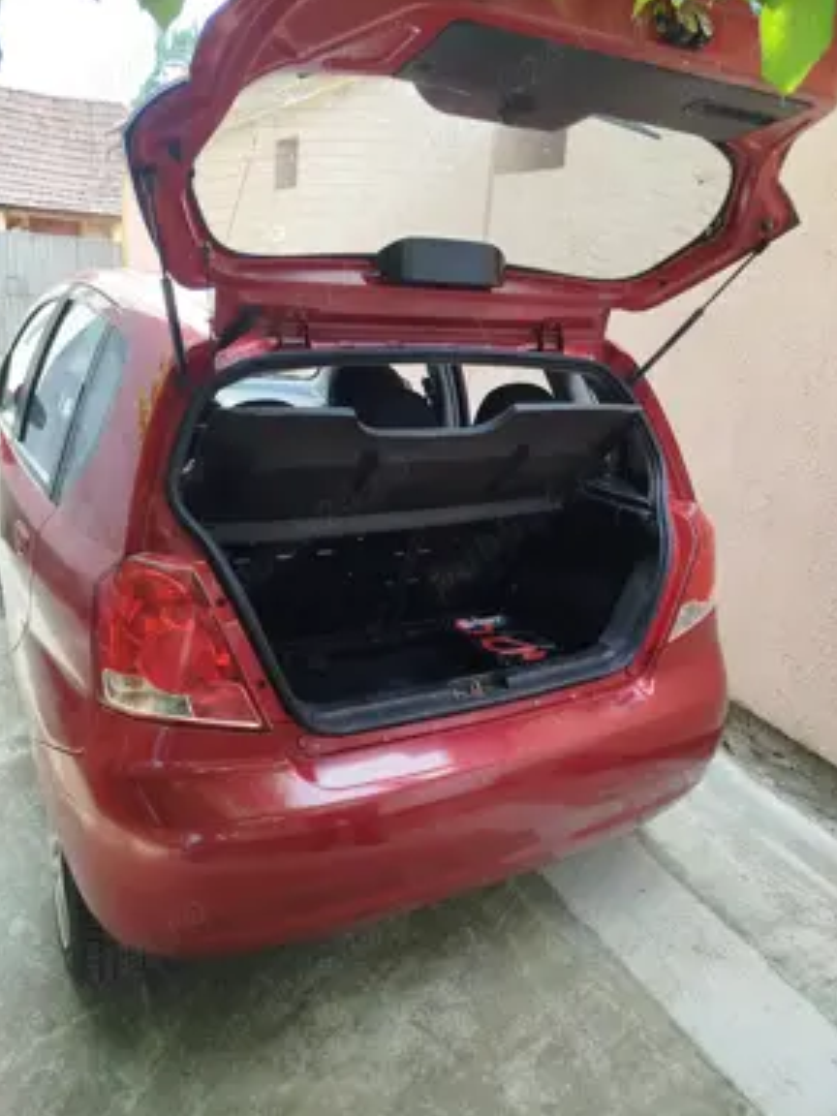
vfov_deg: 69.4
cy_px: 573
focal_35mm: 25
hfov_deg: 54.9
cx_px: 418
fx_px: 806
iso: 80
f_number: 1.7
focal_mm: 5.31
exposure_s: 1/100
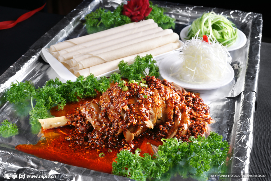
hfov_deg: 39.6
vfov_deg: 27.0
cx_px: 136
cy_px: 90
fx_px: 376
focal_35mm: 50
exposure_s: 1/250
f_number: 11
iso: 160
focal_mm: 50
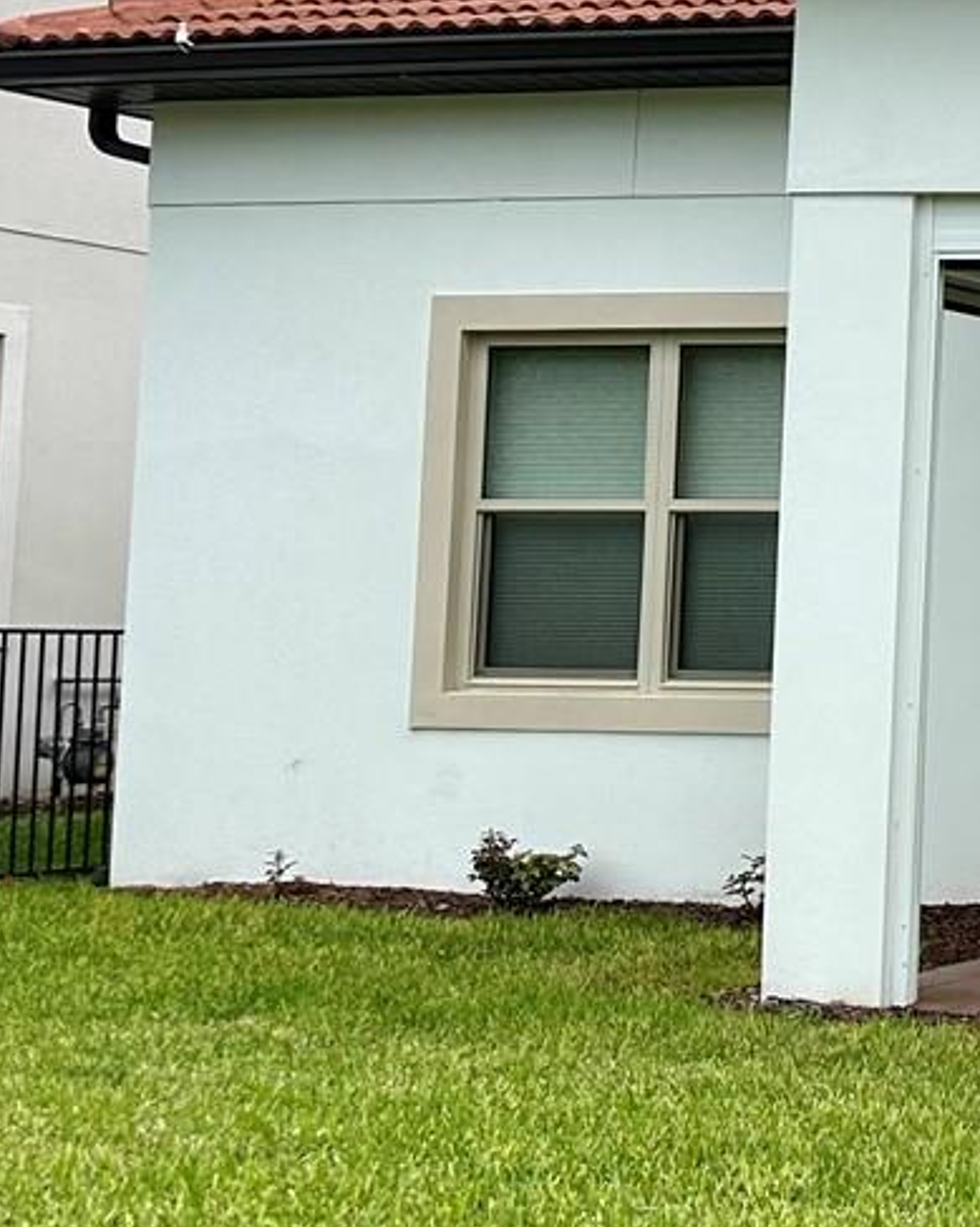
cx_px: 1947
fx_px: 2794
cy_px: 401
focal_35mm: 77
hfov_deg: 15.8
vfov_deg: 24.6
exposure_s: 1/3356
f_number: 1.78
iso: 80
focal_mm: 6.86
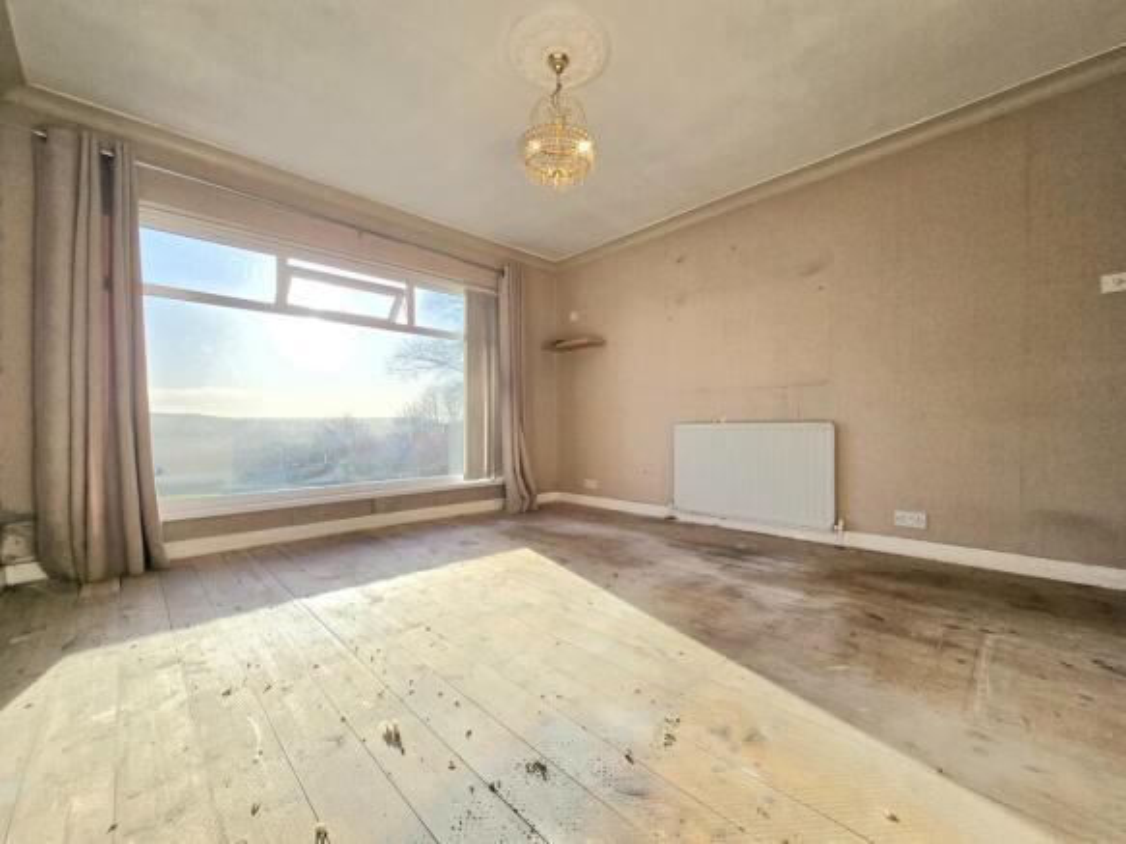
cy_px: 422
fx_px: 423
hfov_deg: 106.2
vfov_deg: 89.9
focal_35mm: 13
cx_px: 563
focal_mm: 2.2
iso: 50
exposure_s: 1/1667
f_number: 2.2
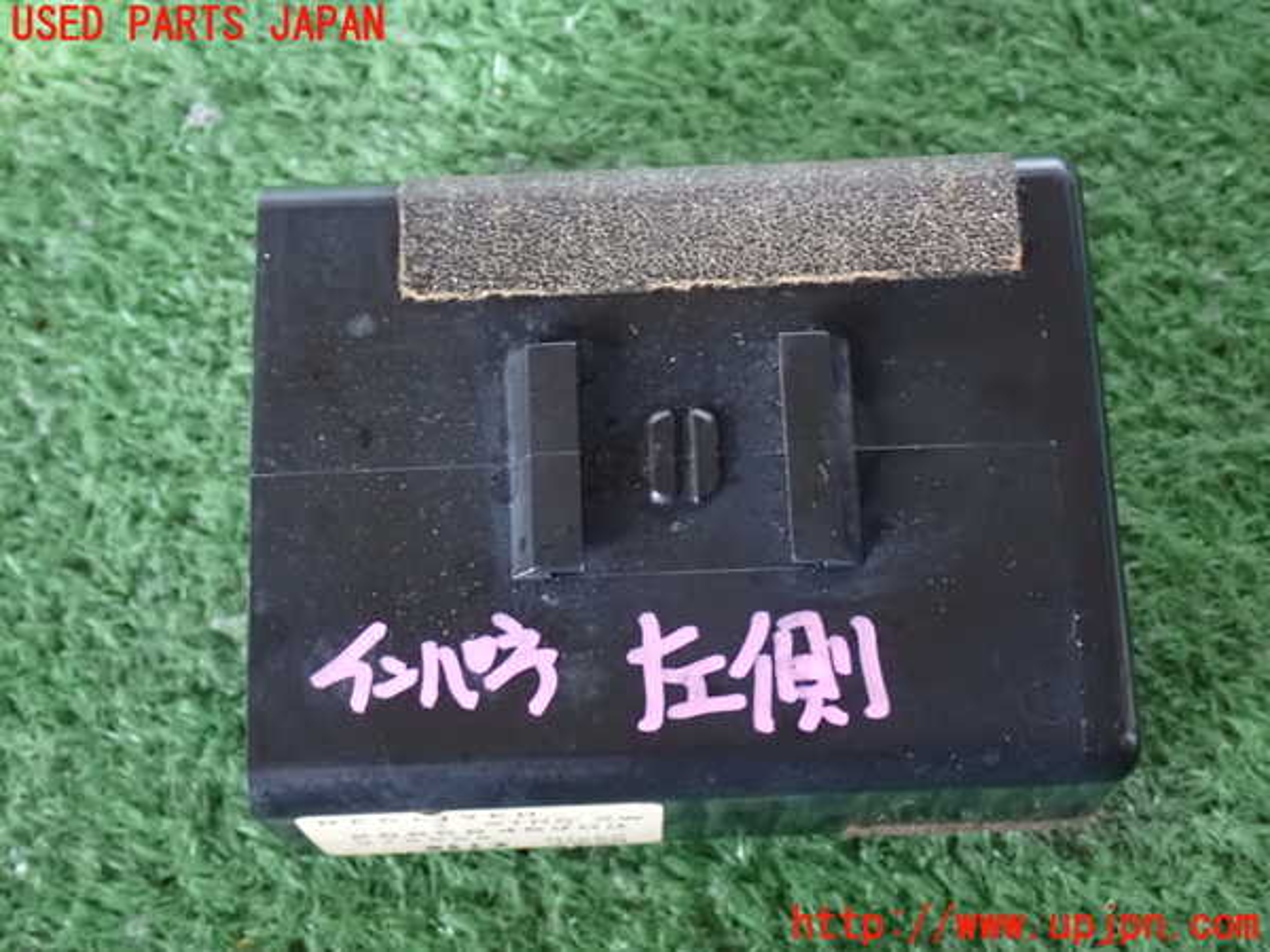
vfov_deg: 25.2
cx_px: 635
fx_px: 2128
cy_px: 476
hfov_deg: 33.2
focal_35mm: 58
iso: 1600
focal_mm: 10.35
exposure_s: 1/13
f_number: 3.5
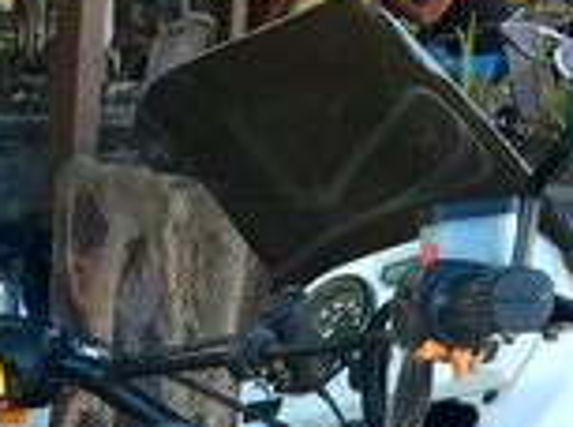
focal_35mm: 154
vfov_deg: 8.5
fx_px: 2543
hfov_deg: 12.2
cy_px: 1112
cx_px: -292
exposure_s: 1/100
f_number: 2.2
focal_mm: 4.15
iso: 32
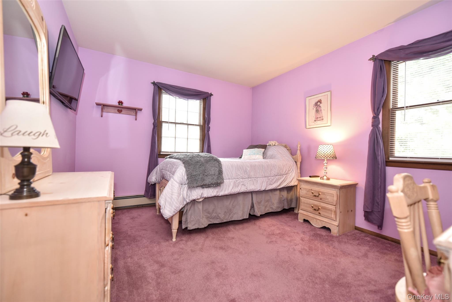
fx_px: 188
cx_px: 226
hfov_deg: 100.4
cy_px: 151
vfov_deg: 77.3
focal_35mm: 15
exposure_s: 1/60
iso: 800
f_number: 2.8
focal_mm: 15
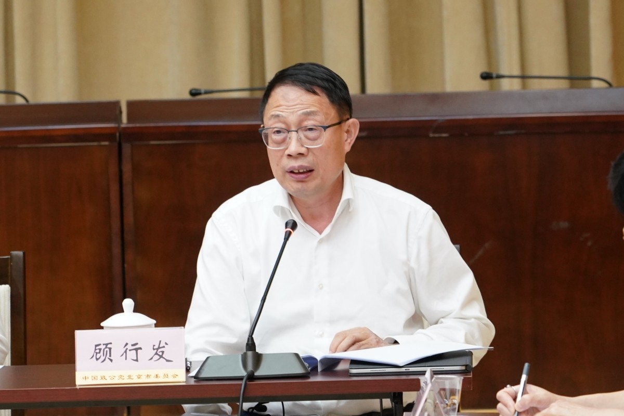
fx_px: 1820
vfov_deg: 13.0
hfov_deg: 19.5
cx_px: 312
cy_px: 208
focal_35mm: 105
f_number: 5
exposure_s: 1/100
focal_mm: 105
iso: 2000
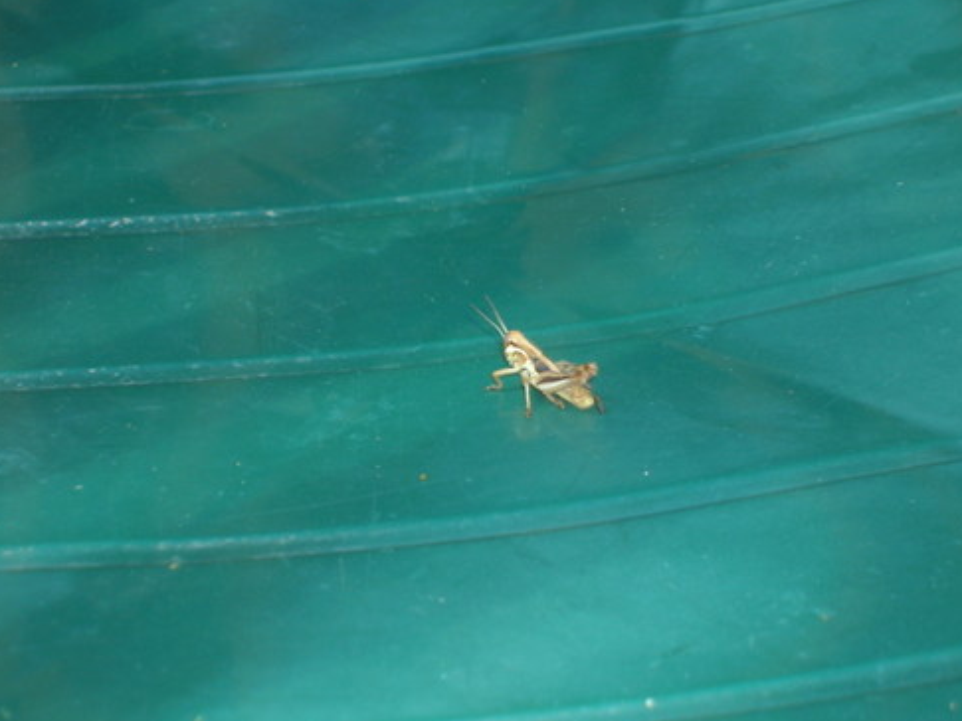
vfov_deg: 14.1
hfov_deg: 18.7
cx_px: 483
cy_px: 361
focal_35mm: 105
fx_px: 2917
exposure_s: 1/60.1
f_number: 4.9
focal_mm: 17.1
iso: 50
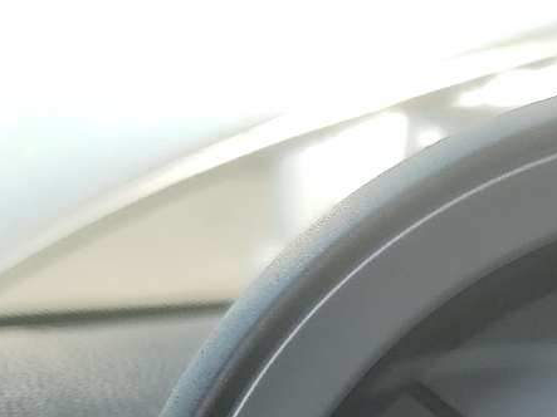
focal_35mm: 94
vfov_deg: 14.4
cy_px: 669
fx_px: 1512
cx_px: 702
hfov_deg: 19.4
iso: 50
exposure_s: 1/833
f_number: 1.5
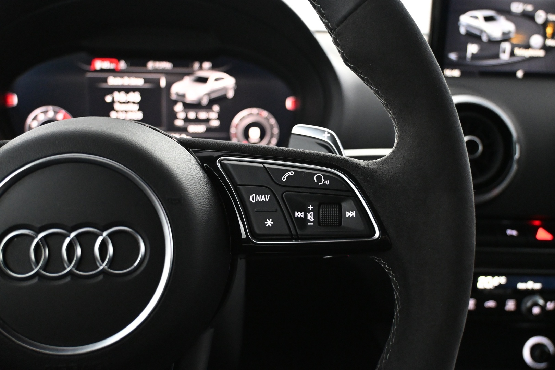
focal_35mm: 34
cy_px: 185
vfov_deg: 38.4
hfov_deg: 55.1
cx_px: 278
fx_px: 532
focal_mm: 23
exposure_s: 1/40
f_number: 4.2
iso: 4500
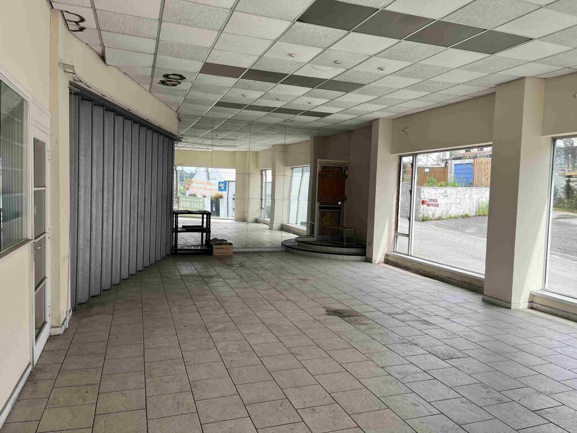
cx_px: 288
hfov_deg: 67.3
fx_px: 433
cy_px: 216
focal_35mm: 26
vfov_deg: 53.1
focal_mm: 5.1
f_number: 1.6
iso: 50
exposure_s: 1/696
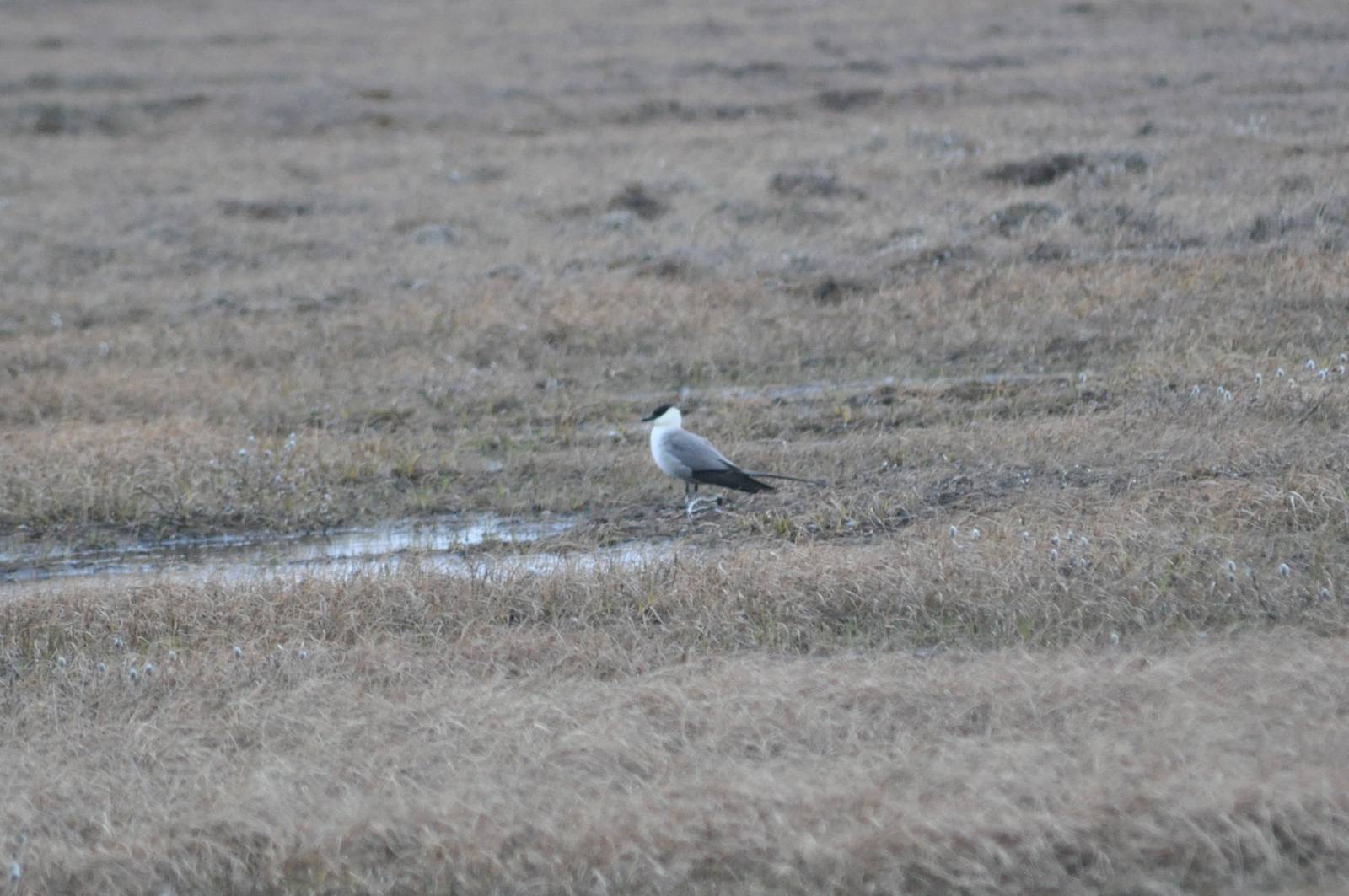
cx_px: 674
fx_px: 16843
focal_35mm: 450
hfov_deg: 4.6
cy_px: 448
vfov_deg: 3.0
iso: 1600
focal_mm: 300
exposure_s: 1/100
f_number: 5.6
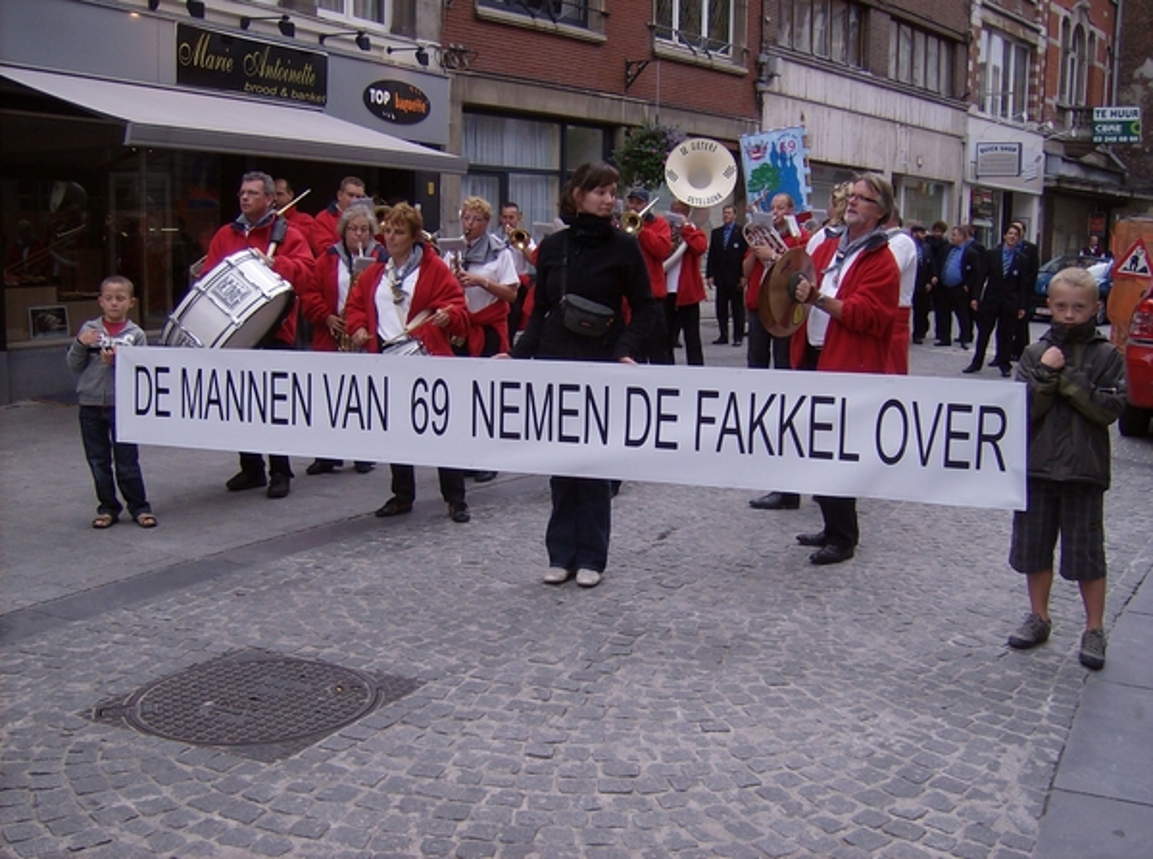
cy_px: 430
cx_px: 576
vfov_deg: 39.5
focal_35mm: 36
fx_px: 1196
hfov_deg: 51.5
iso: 100
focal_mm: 6
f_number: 2.8
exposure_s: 1/302
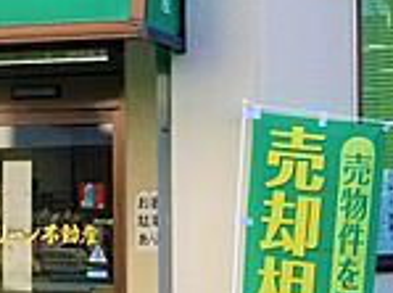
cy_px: 140
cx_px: 32
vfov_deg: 13.2
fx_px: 1268
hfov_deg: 17.3
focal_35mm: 112
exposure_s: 1/618
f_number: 1.7
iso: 50
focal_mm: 4.25
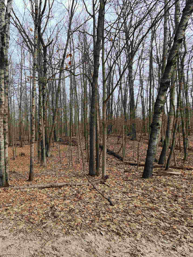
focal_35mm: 18
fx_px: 134
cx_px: 25
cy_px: 132
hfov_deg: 61.9
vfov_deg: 87.7
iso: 50
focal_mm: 2.2
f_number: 2.2
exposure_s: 1/1087
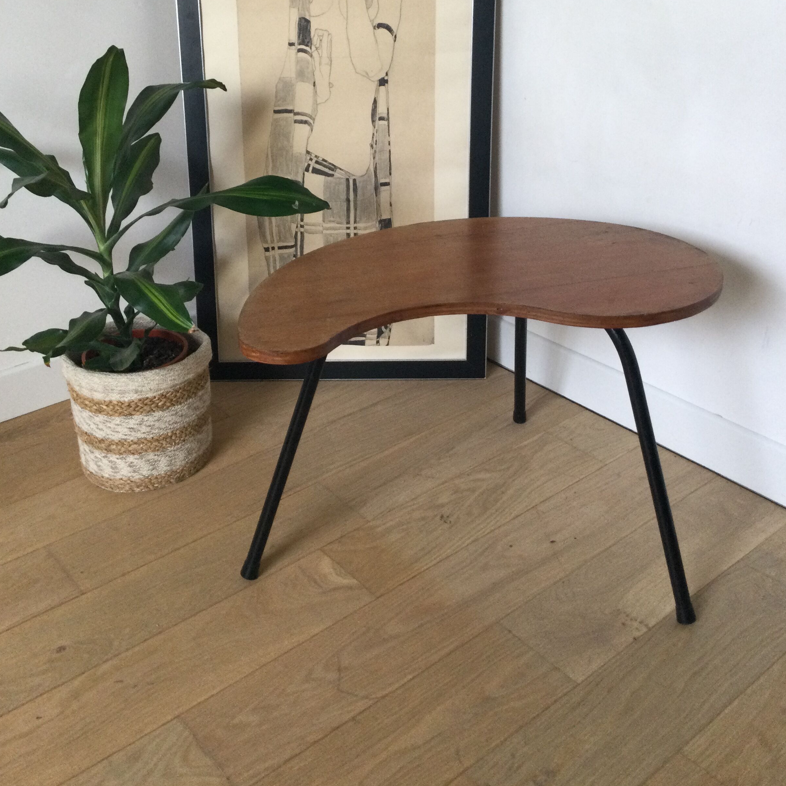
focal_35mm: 37
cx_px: 389
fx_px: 951
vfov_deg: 44.3
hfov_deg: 44.9
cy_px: 261
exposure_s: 1/33
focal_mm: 3.3
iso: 50
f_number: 2.4
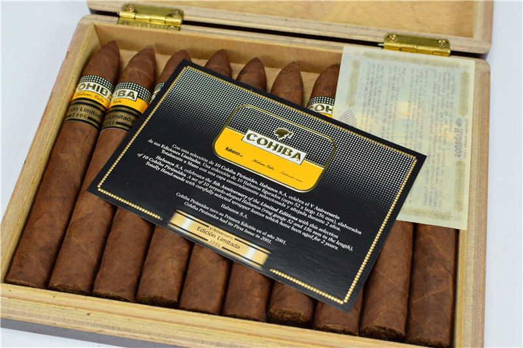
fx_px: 763
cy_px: 174
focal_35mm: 52
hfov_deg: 37.9
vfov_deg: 25.7
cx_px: 262
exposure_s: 1/125
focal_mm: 35
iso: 400
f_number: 5
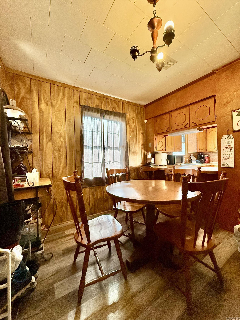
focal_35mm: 14
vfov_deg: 102.1
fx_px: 129
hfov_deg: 85.7
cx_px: 120
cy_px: 160
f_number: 2.2
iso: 500
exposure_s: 1/120
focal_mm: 2.22
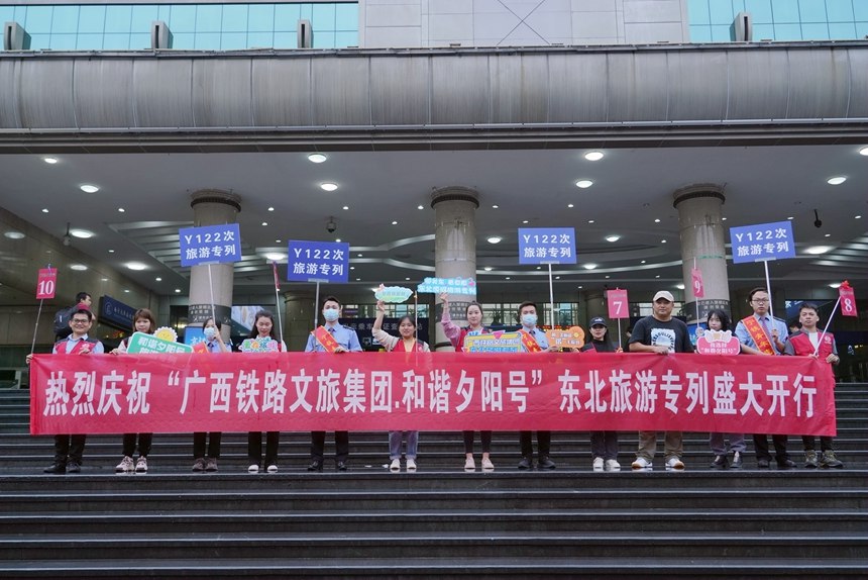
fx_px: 748
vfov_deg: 42.4
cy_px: 290
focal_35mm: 31
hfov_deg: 60.3
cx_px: 434
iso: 400
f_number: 5.6
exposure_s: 1/100
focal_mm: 31
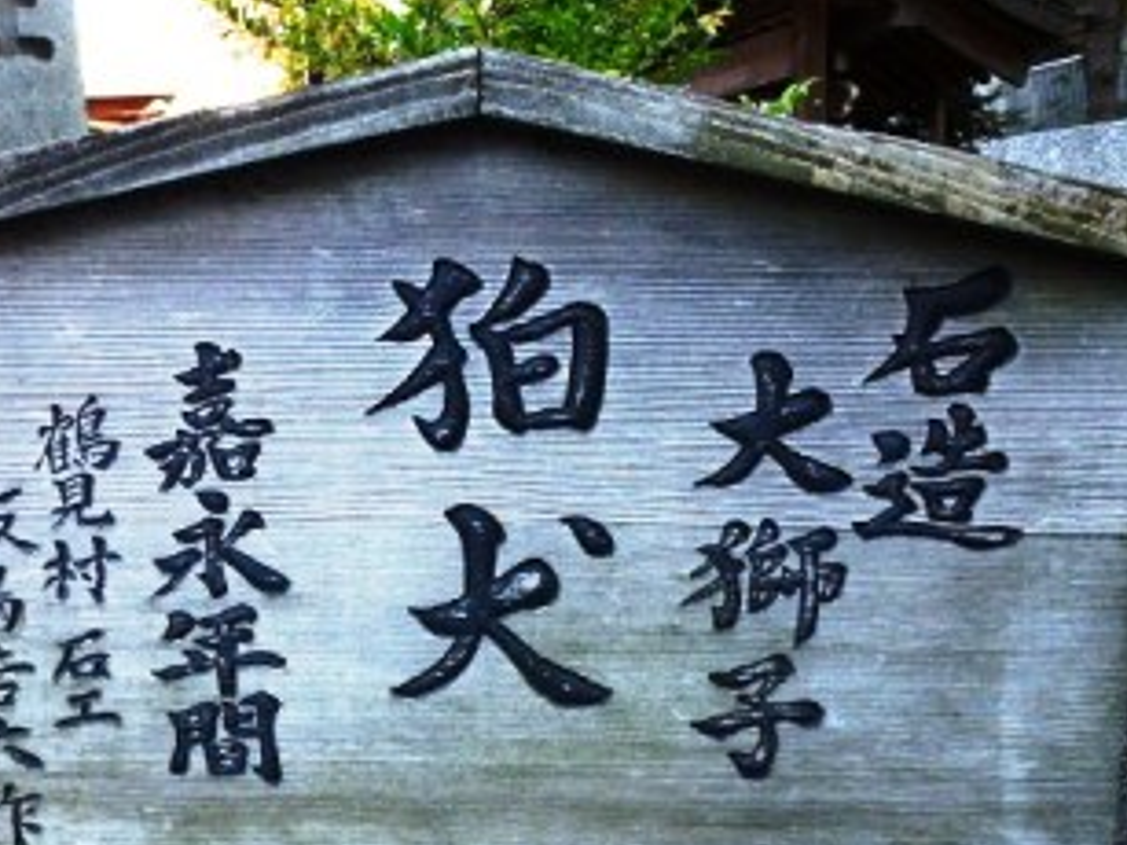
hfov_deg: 52.3
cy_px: 599
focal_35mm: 35
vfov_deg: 39.9
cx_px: 459
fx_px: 1139
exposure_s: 1/60
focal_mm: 4.3
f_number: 3.3
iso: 125
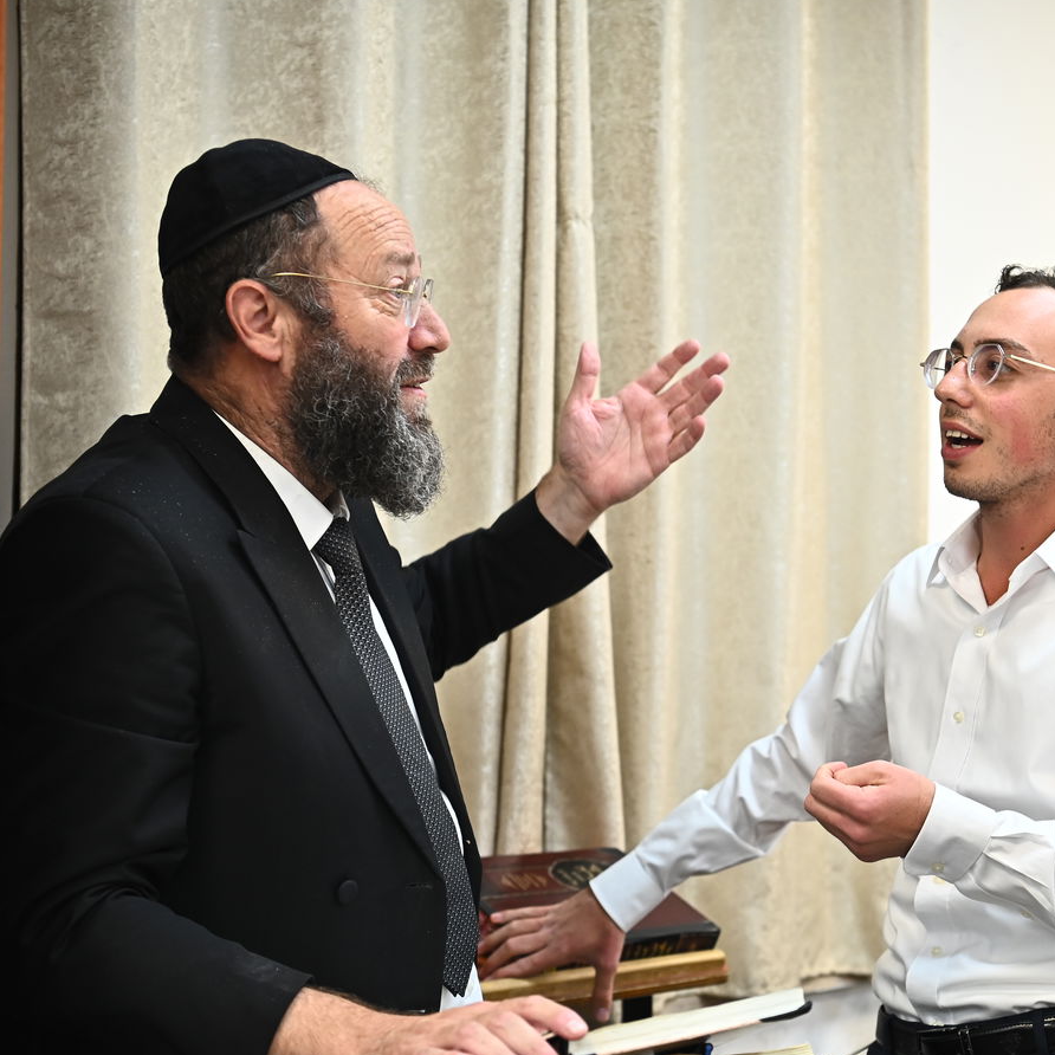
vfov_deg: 26.9
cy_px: 525
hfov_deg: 26.6
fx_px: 2207
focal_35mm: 64
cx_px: 751
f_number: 3.5
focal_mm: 48
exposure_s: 1/160
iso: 1000
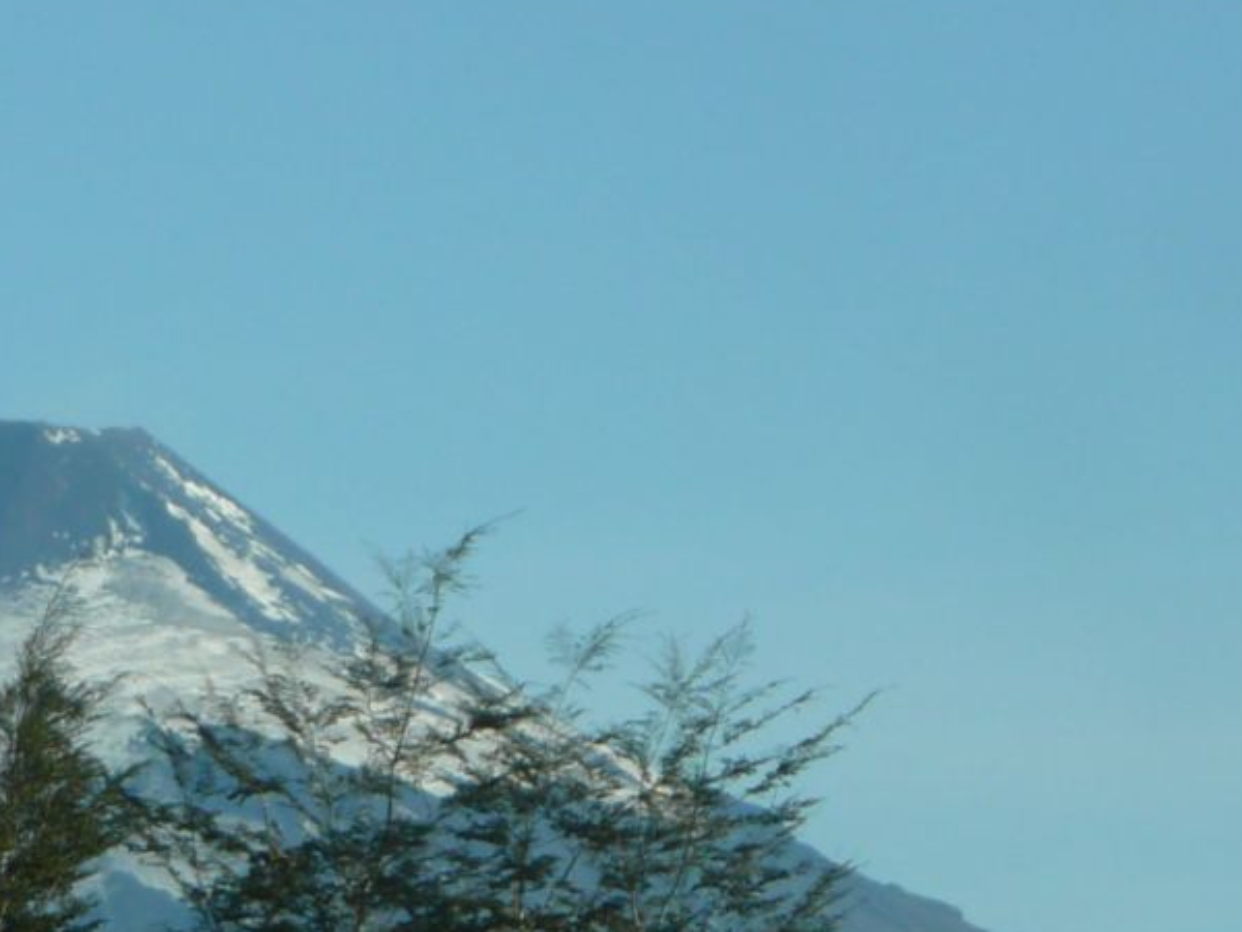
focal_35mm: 486
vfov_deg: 3.1
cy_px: 642
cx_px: 14
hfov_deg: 4.1
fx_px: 17437
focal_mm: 26
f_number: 4.8
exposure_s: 1/500
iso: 100
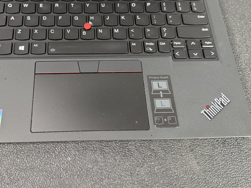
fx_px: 246
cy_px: 67
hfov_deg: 53.1
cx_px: 86
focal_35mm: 34
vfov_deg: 41.4
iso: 250
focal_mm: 6.76
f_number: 1.78
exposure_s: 1/59
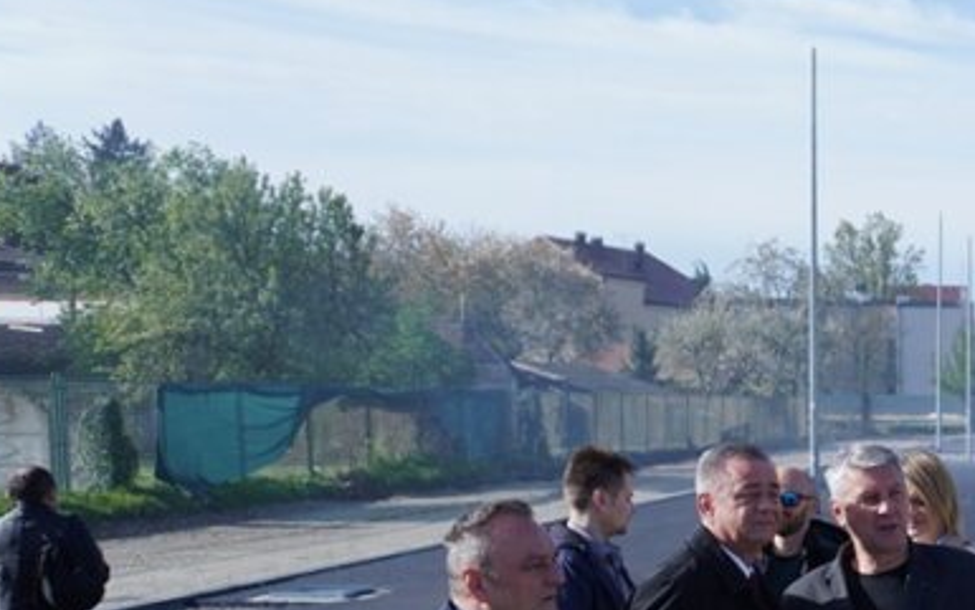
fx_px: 1728
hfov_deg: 26.7
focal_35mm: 65
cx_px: 1261
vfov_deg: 19.7
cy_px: 548
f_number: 4
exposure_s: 1/800
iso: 100
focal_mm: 16
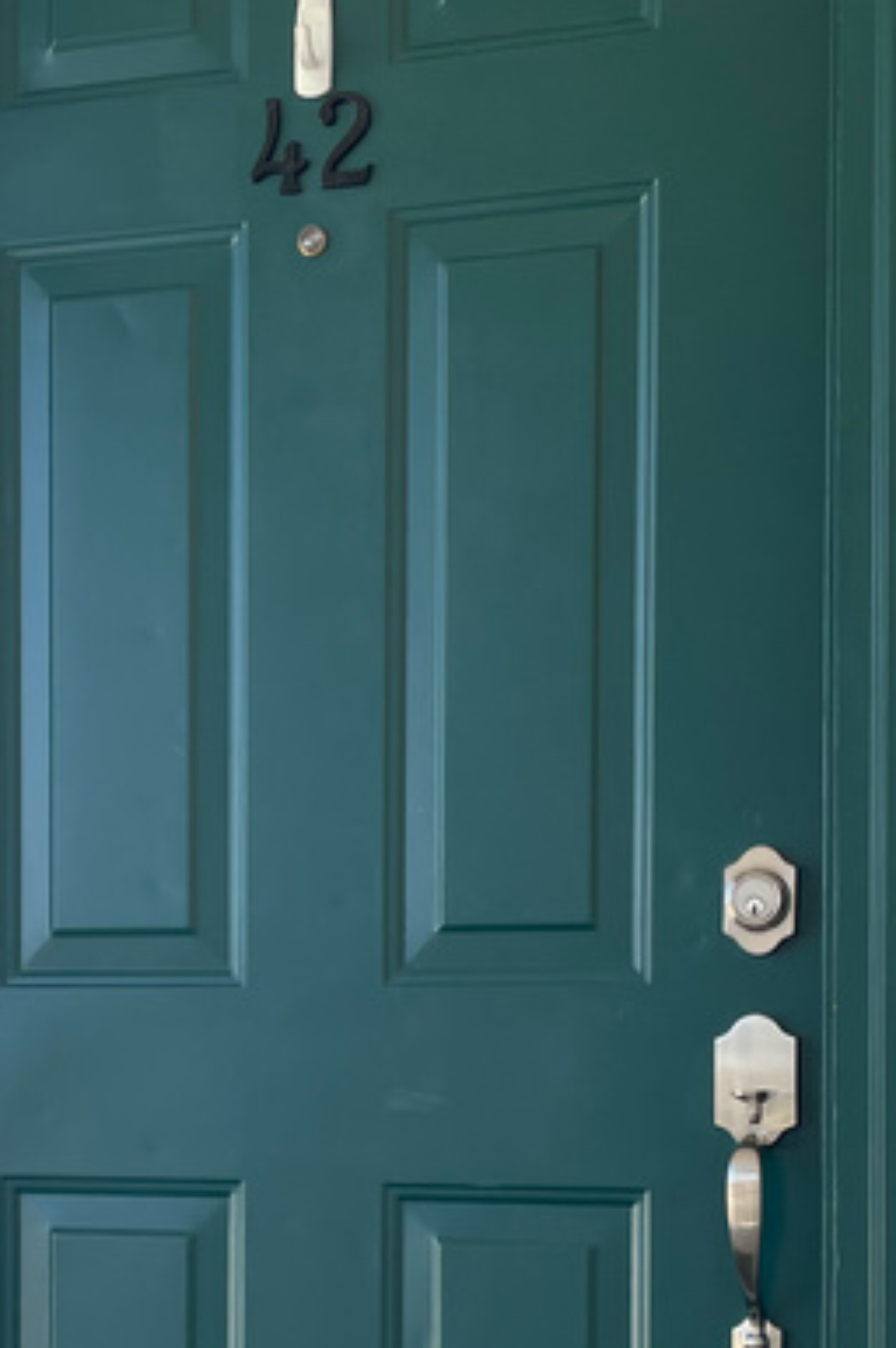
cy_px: 1120
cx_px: 371
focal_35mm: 72
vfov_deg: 27.4
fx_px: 2693
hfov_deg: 18.9
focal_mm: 4.2
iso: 32
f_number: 1.6
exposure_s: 1/356
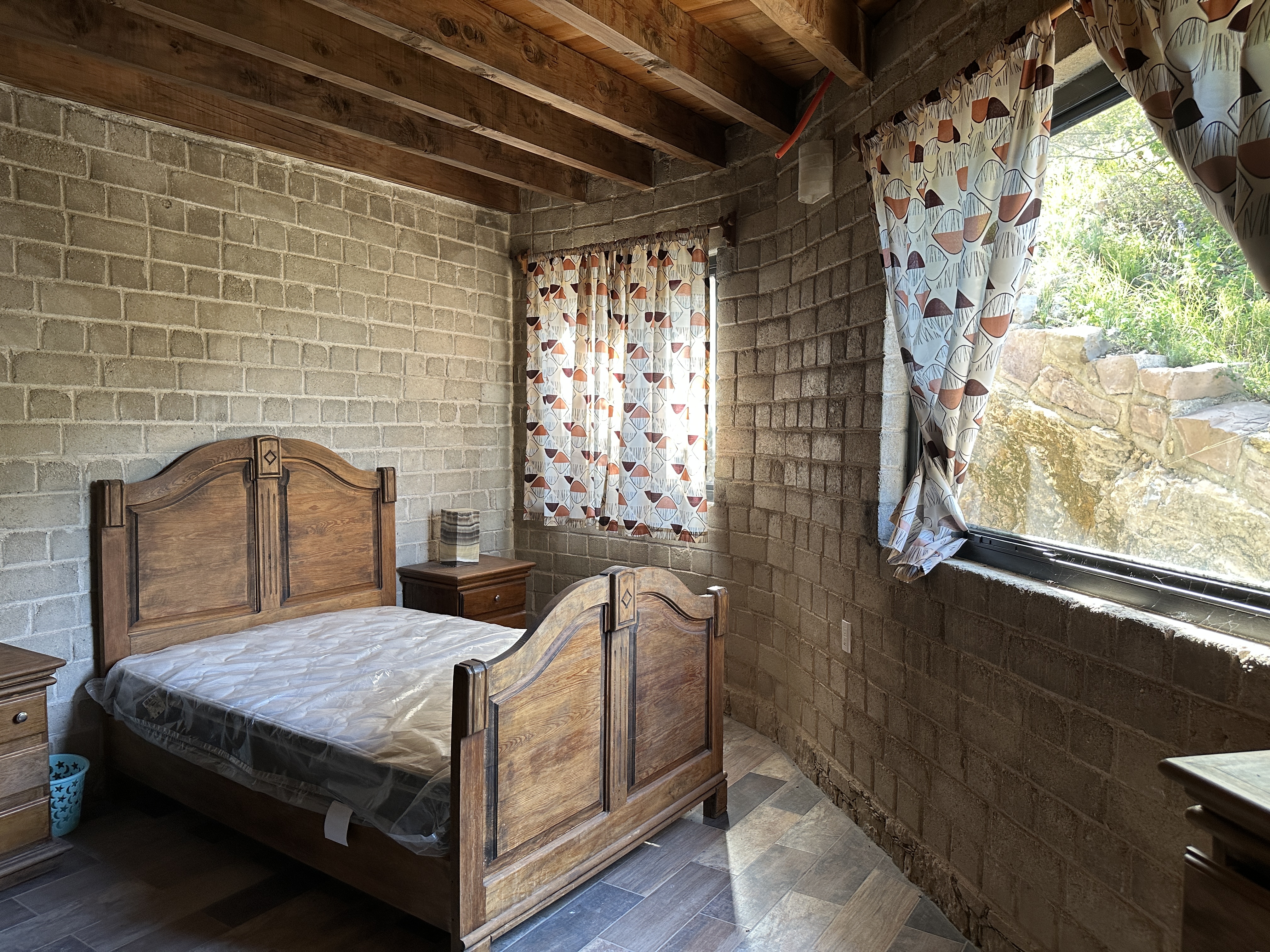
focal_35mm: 24
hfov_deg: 71.6
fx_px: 881
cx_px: 635
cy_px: 476
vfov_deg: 56.8
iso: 160
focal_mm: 6.86
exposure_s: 1/121
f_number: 1.78
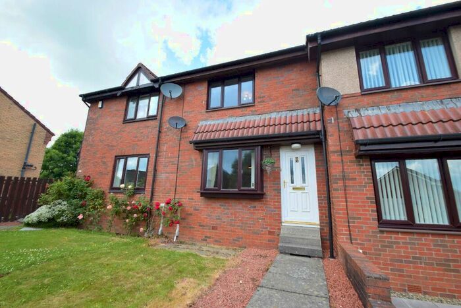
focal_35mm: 15
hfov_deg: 100.4
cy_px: 154
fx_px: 192
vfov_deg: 77.4
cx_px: 230
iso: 320
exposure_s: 1/250
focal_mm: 10
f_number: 8
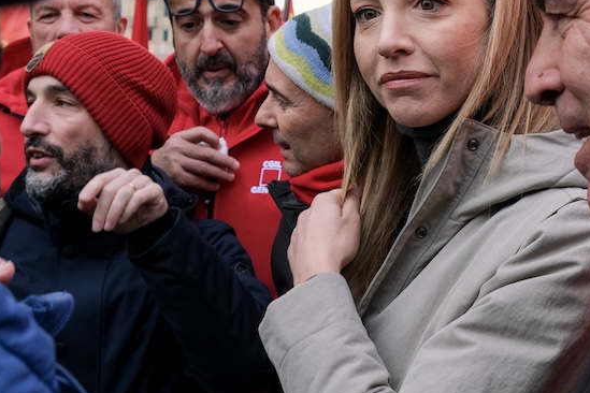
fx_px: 1229
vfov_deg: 18.0
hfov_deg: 26.8
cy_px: 63
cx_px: 399
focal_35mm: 75
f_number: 7.1
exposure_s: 1/160
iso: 800
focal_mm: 27.7
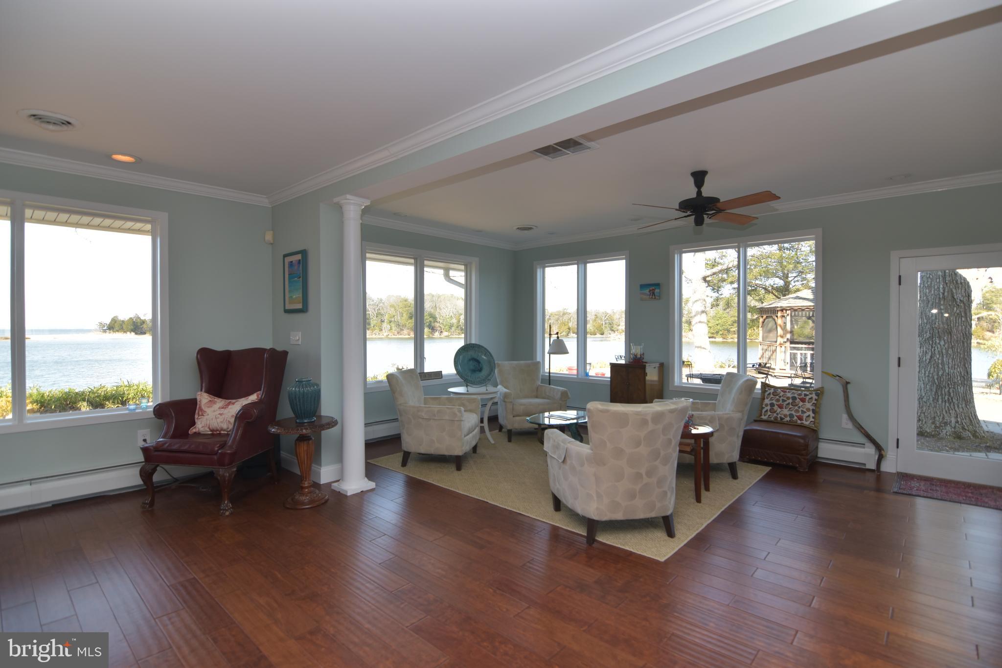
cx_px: 501
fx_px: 459
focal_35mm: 16
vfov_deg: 72.0
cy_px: 334
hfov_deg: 95.0
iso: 100
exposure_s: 1/160
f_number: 3.5
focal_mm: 11
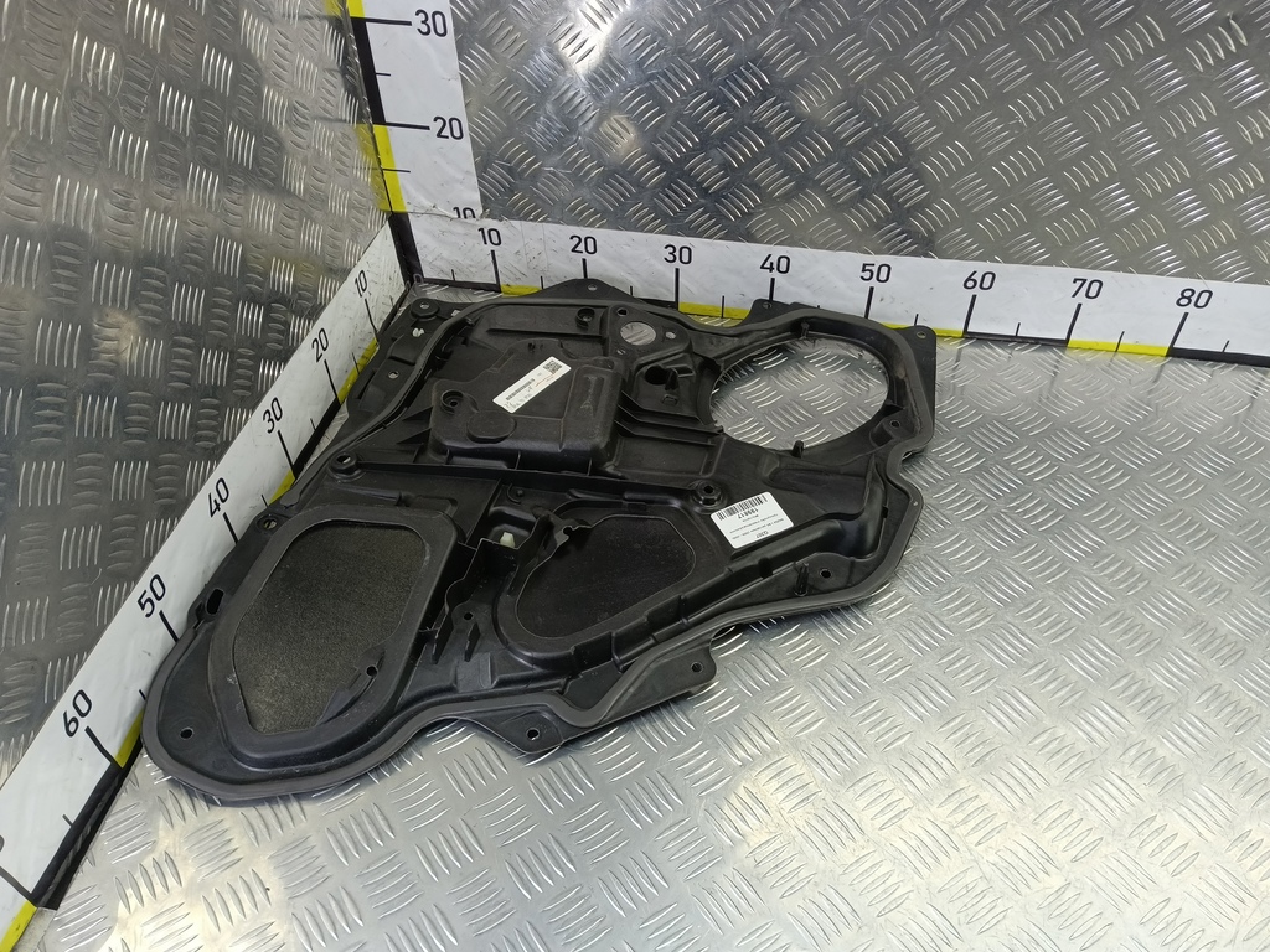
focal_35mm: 23
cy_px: 476
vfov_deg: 58.9
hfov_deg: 73.9
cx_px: 635
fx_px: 844
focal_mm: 4.11
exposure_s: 1/50
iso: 148
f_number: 1.6
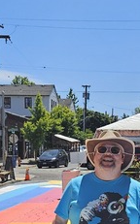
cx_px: 95
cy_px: 236
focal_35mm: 83
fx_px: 508
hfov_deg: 15.7
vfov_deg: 23.6
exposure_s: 1/1606
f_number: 1.8
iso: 25
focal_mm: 5.4
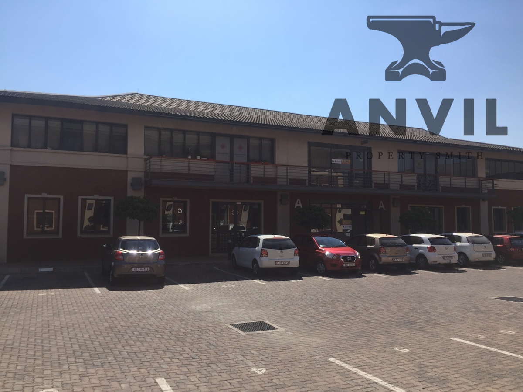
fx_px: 438
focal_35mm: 29
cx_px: 262
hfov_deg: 61.7
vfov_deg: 48.2
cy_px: 196
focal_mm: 4.15
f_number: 2.2
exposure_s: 1/1980
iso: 32
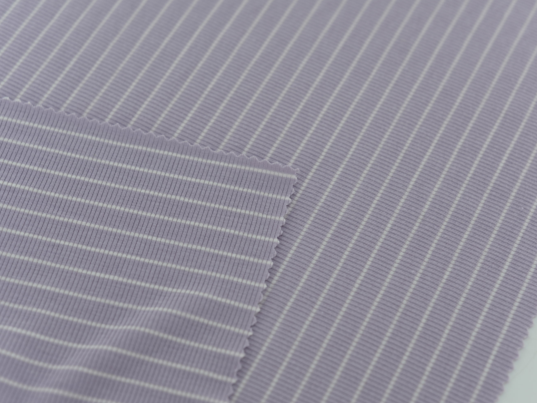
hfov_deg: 34.9
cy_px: 203
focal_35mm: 55
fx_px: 853
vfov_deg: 26.6
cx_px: 289
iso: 100
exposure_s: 1/200
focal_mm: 50
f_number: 3.5
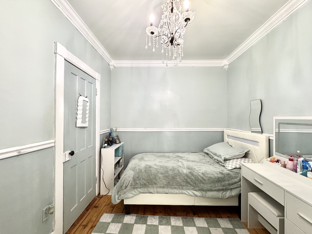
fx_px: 126
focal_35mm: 14
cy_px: 117
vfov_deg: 85.7
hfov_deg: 102.1
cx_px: 156
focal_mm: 2.22
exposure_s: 1/60
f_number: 2.2
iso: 320
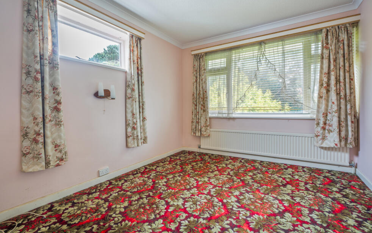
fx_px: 172
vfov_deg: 68.0
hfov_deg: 94.3
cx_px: 182
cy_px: 113
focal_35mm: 17
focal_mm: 16
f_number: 11
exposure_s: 1.3
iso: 200
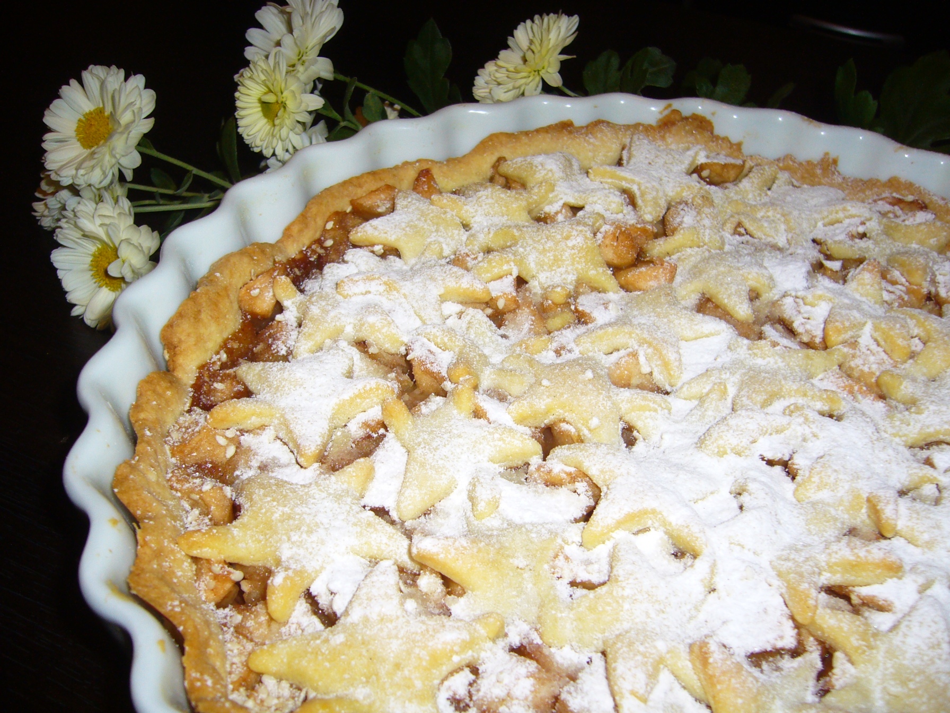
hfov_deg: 52.6
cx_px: 475
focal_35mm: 35
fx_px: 961
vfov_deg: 40.7
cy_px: 356
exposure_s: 1/30
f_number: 2.8
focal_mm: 5.8
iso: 100
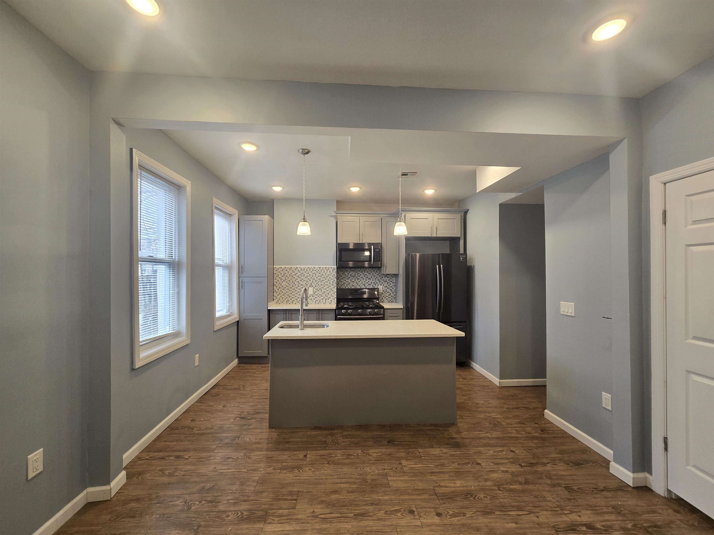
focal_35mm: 13
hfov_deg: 106.2
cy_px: 268
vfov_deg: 89.9
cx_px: 357
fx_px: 268
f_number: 2.2
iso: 125
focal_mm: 2.2
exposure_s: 1/60
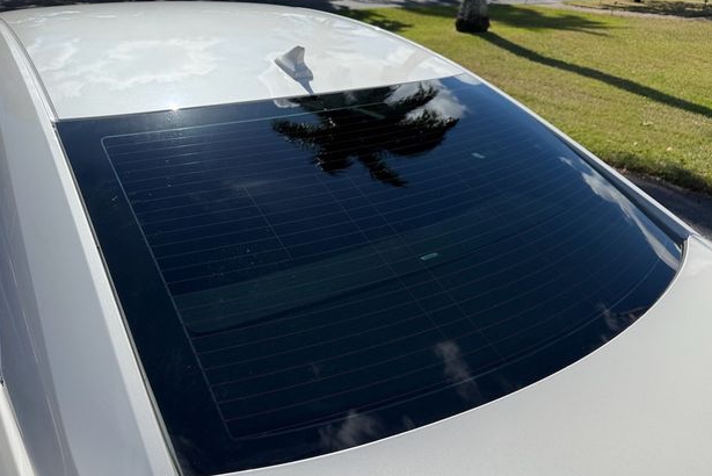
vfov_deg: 49.5
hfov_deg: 69.3
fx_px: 514
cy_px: 262
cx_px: 369
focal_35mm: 26
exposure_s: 1/6711
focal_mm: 6.76
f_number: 1.78
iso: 80
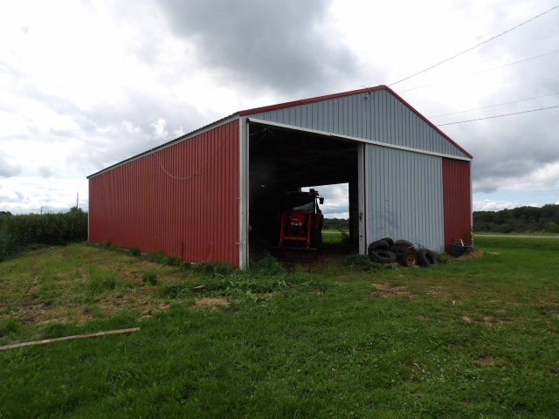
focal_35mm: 24
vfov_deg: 56.8
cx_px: 280
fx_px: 388
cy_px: 210
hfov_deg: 71.6
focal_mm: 4.3
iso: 100
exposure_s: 1/938
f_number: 3.2
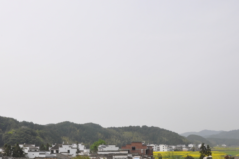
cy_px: 108
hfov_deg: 46.9
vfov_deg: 32.3
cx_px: 85
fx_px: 272
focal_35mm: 41
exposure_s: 1/200
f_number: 14
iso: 200
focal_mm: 18
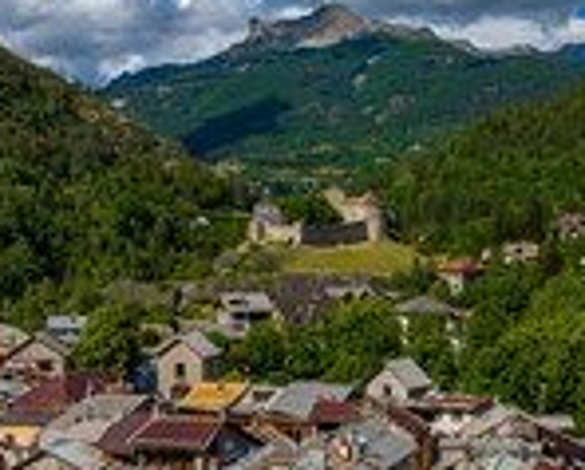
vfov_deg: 25.9
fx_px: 1024
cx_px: 538
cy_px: 245
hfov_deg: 30.4
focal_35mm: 59
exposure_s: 1/500
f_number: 11
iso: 200
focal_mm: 12.3
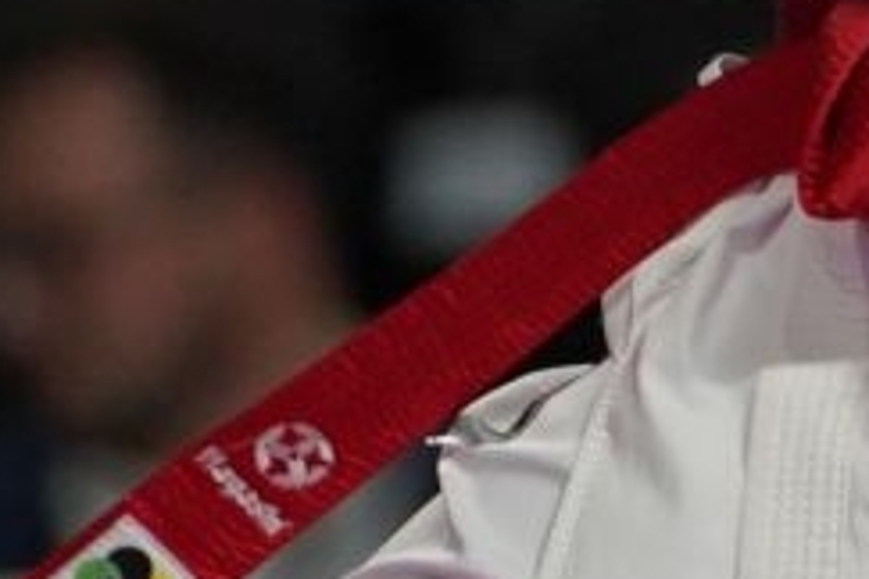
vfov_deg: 0.6
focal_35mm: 2222
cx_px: 1538
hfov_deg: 0.9
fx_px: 53632
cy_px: -654
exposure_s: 1/1000
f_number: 2.8
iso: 1000
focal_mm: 200
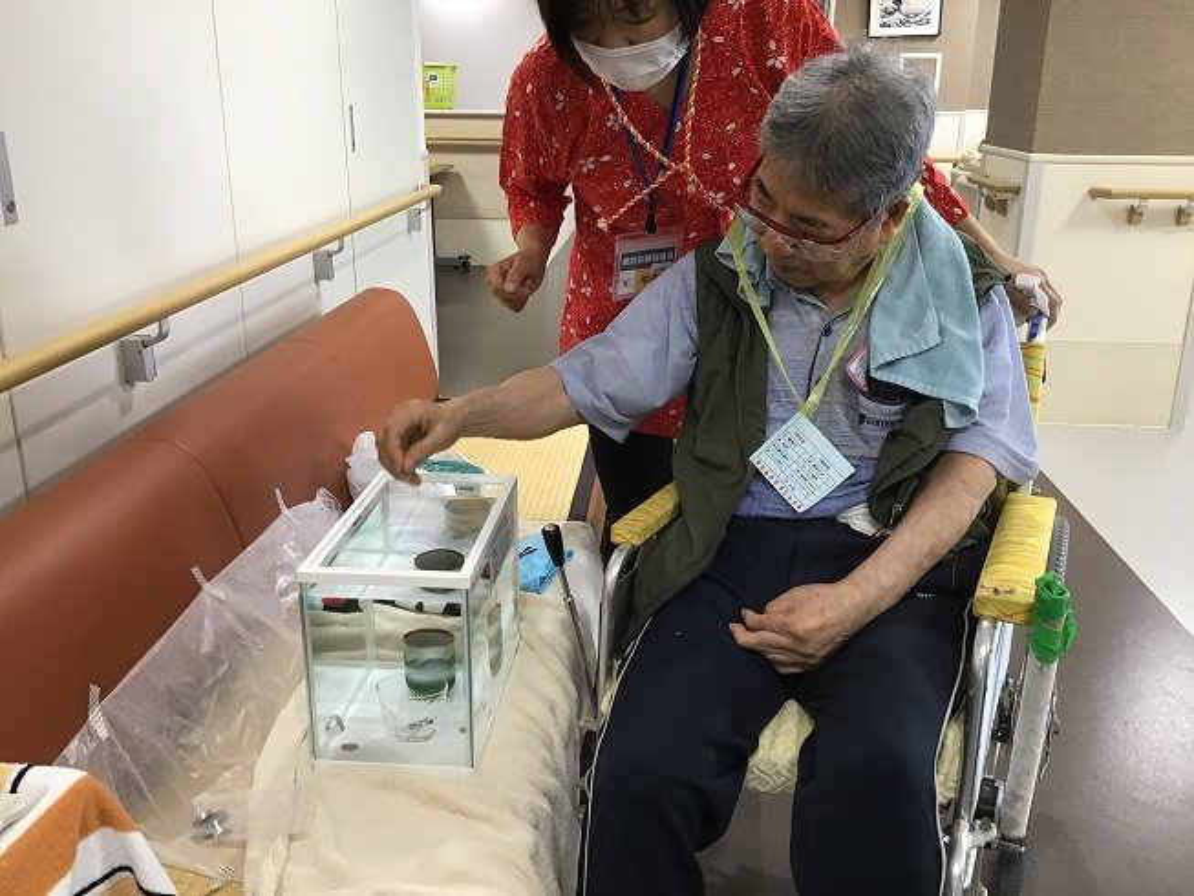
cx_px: 597
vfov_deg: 45.5
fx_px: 1069
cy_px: 448
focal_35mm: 31
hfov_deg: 58.3
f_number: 2.4
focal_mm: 3.3
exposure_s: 1/30
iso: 80
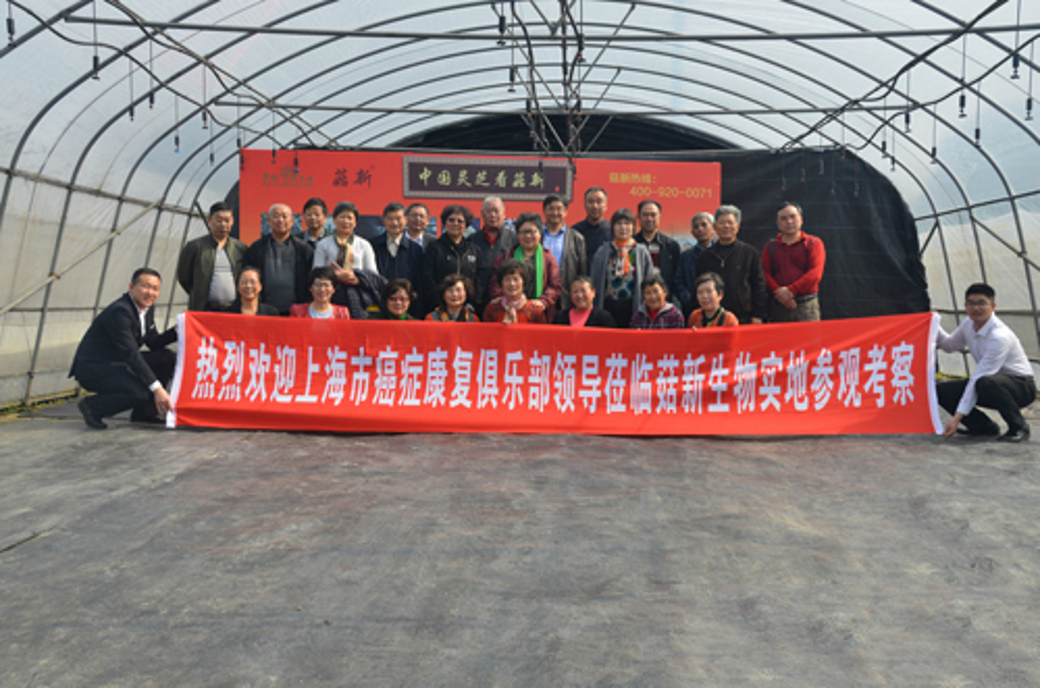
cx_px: 520
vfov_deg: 36.7
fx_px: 1038
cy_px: 344
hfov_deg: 53.2
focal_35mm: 36
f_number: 8
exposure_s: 1/250
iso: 125
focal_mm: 24
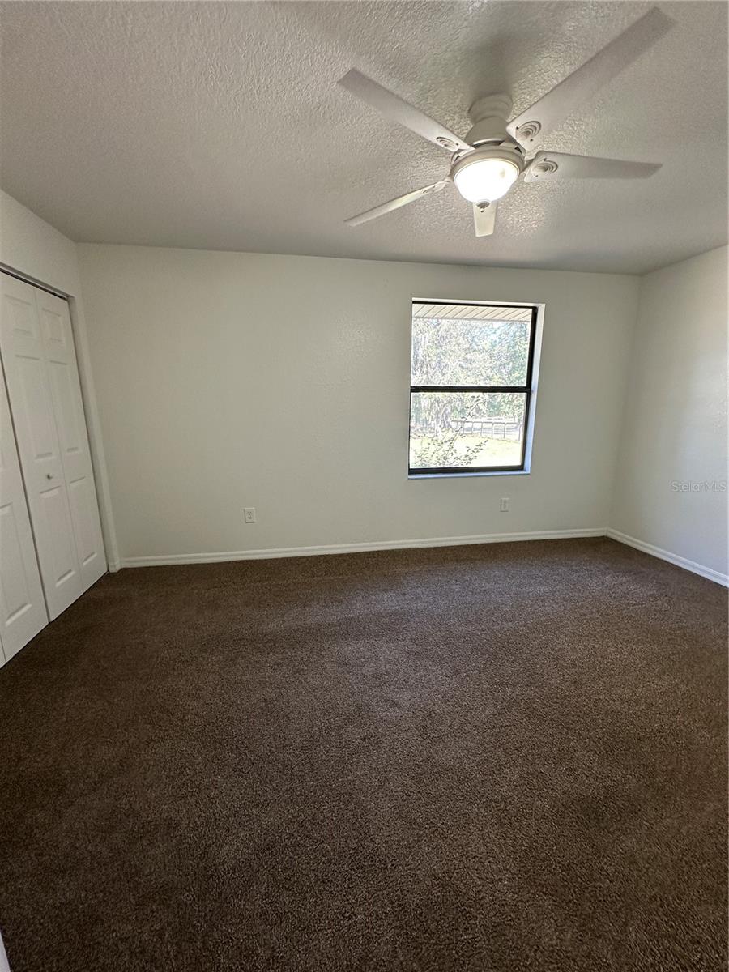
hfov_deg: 85.7
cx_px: 364
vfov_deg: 102.1
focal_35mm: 14
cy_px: 486
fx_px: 393
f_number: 2.2
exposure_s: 1/99
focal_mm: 2.22
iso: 160
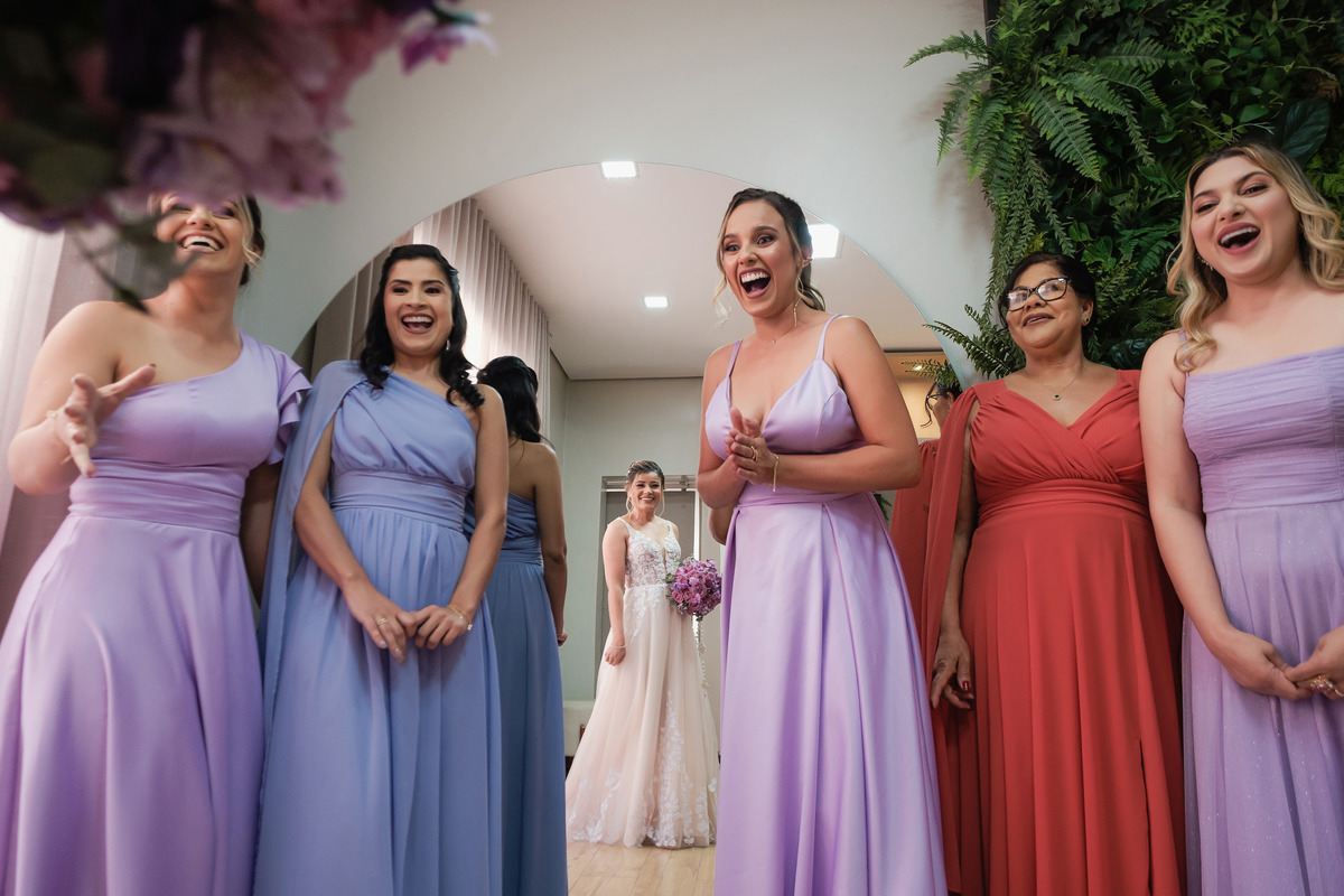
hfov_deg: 78.6
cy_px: 448
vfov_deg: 57.2
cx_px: 672
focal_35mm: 22
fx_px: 821
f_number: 4
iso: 2500
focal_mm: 14.5
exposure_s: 1/125
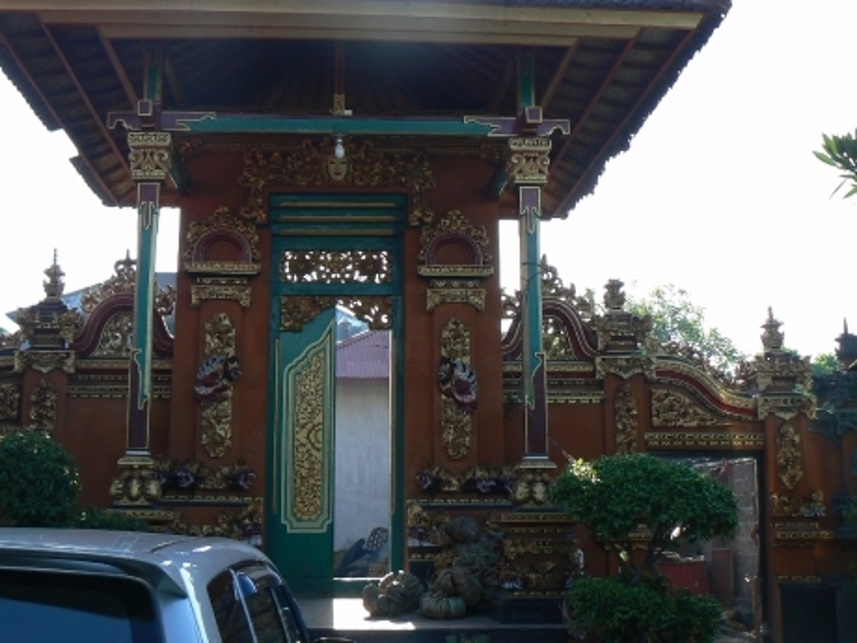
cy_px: 259
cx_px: 354
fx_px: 1164
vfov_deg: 30.8
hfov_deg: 40.3
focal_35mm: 47
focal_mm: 6
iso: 80
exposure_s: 1/160
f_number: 5.6
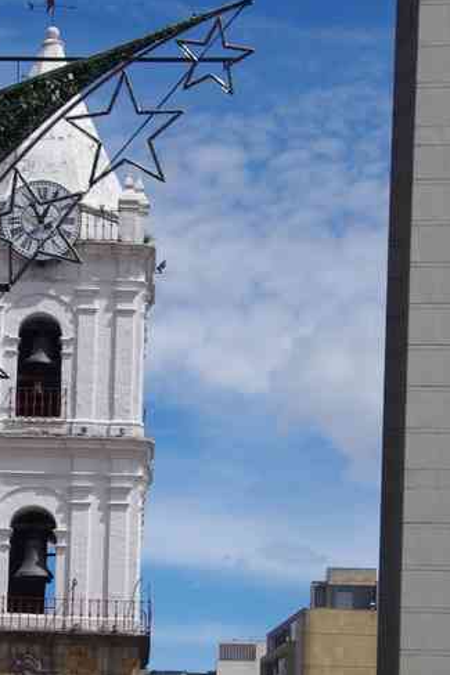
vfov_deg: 15.5
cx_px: 129
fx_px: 2458
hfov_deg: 10.4
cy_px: 597
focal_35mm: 131
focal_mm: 42.5
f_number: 11
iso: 200
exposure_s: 1/160
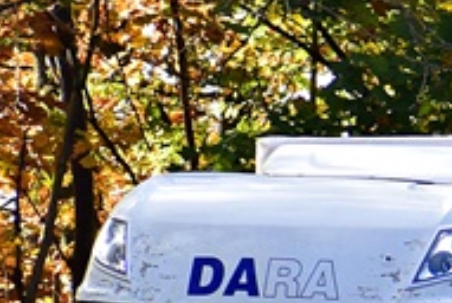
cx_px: 270
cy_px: 418
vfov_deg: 0.7
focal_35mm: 1881
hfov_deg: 1.1
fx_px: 23653
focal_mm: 300
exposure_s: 1/640
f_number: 6.3
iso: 800
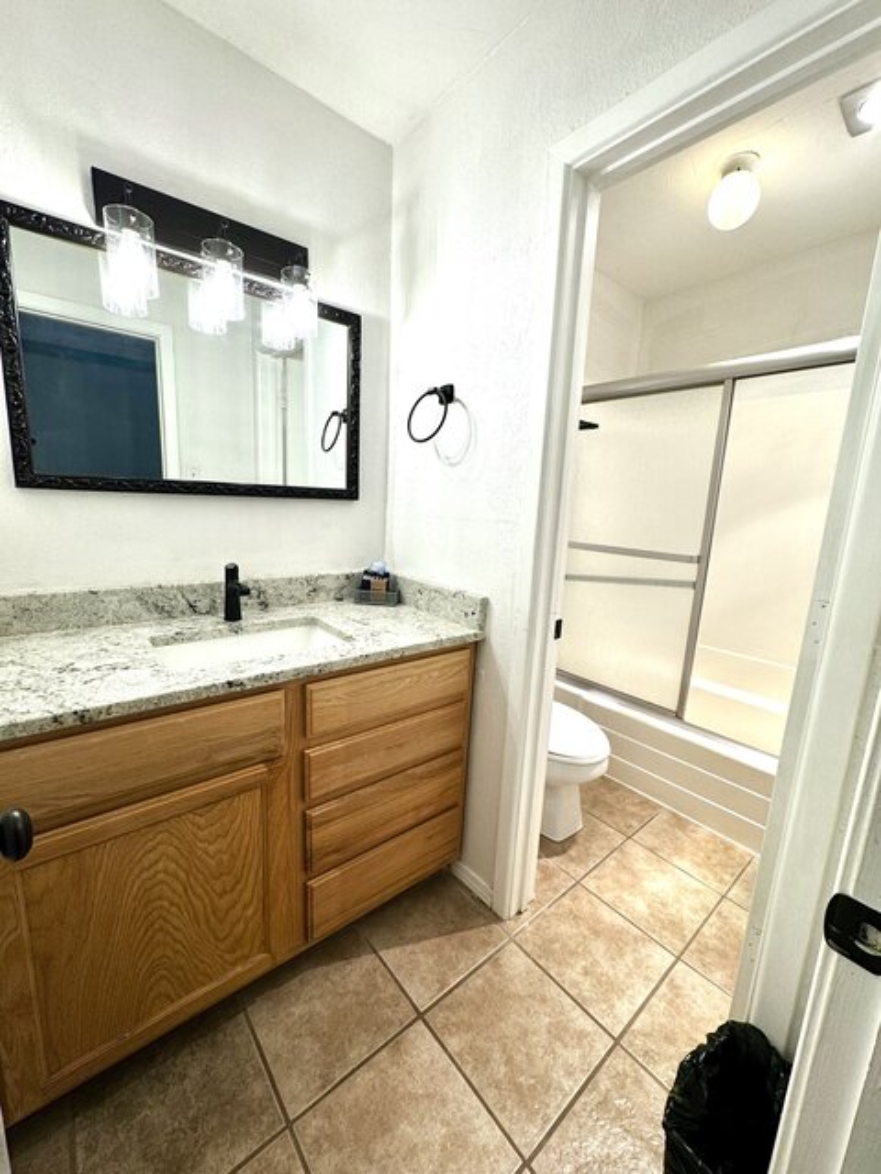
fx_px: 475
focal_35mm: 14
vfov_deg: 102.1
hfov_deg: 85.7
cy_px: 587
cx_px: 440
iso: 80
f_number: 2.2
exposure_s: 1/120
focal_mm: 2.22
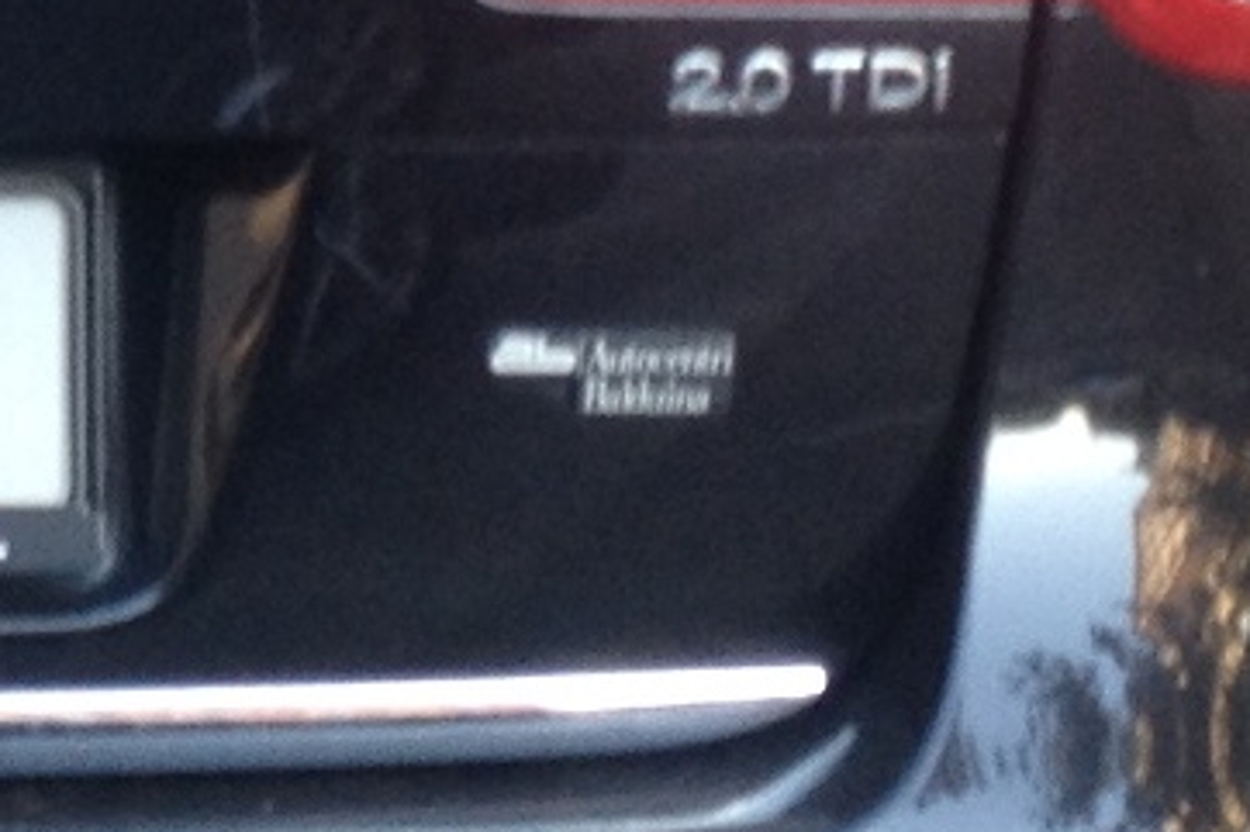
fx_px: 5587
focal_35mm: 161
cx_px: -867
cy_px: -35
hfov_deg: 11.9
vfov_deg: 8.5
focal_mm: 4.28
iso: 50
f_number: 2.4
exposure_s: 1/40
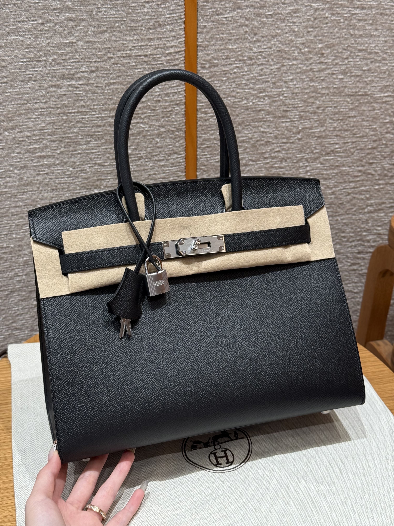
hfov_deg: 30.3
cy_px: 263
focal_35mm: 48
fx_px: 728
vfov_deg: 39.7
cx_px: 197
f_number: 1.78
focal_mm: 6.76
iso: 125
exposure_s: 1/100
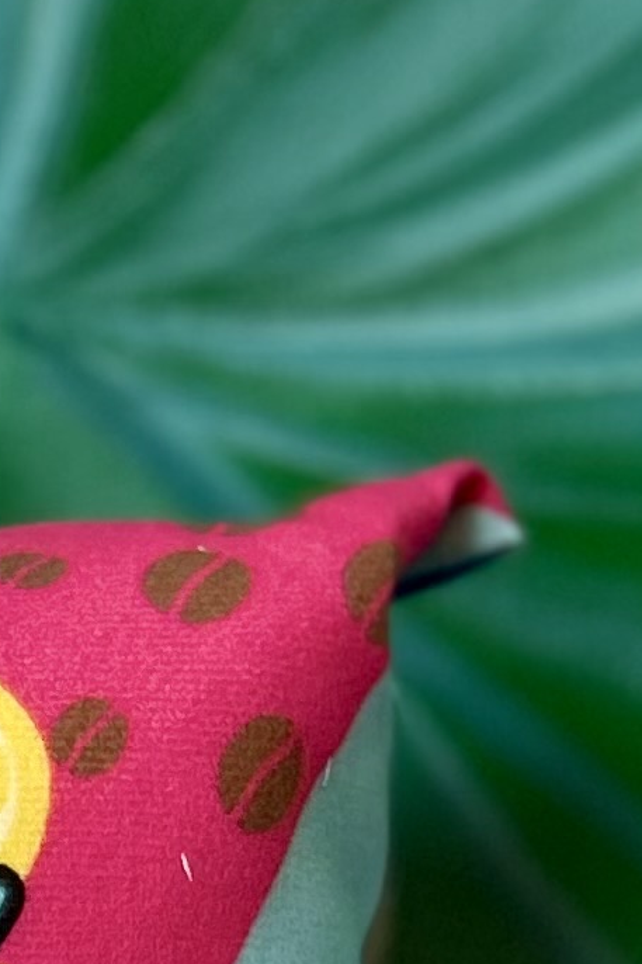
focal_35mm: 159
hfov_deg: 8.1
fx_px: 4255
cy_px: 1263
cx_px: -752
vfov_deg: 12.5
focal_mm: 5.7
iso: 80
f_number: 1.5
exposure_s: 1/100
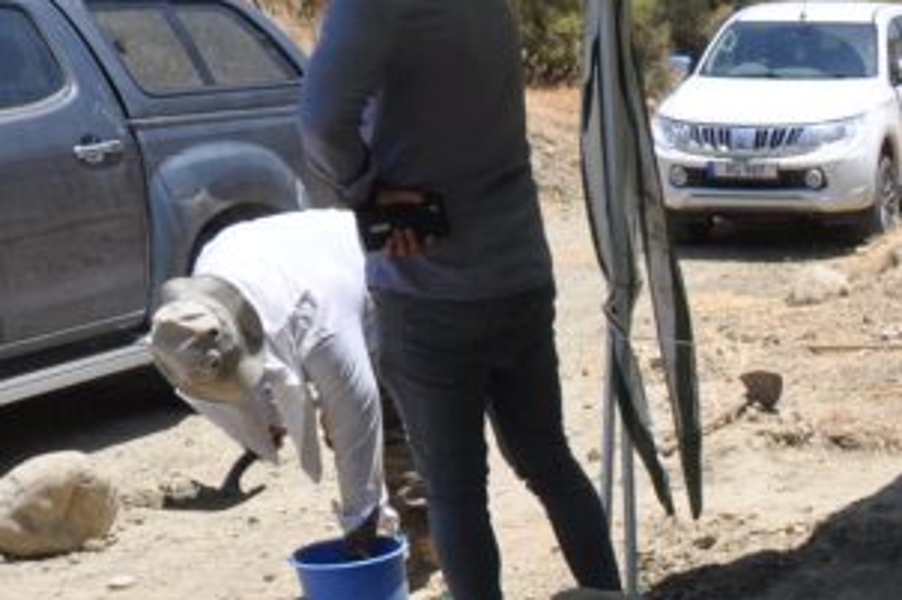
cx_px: 1147
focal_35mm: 61
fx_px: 1527
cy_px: 675
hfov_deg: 27.8
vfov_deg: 21.0
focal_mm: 12
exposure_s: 1/500
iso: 400
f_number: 11
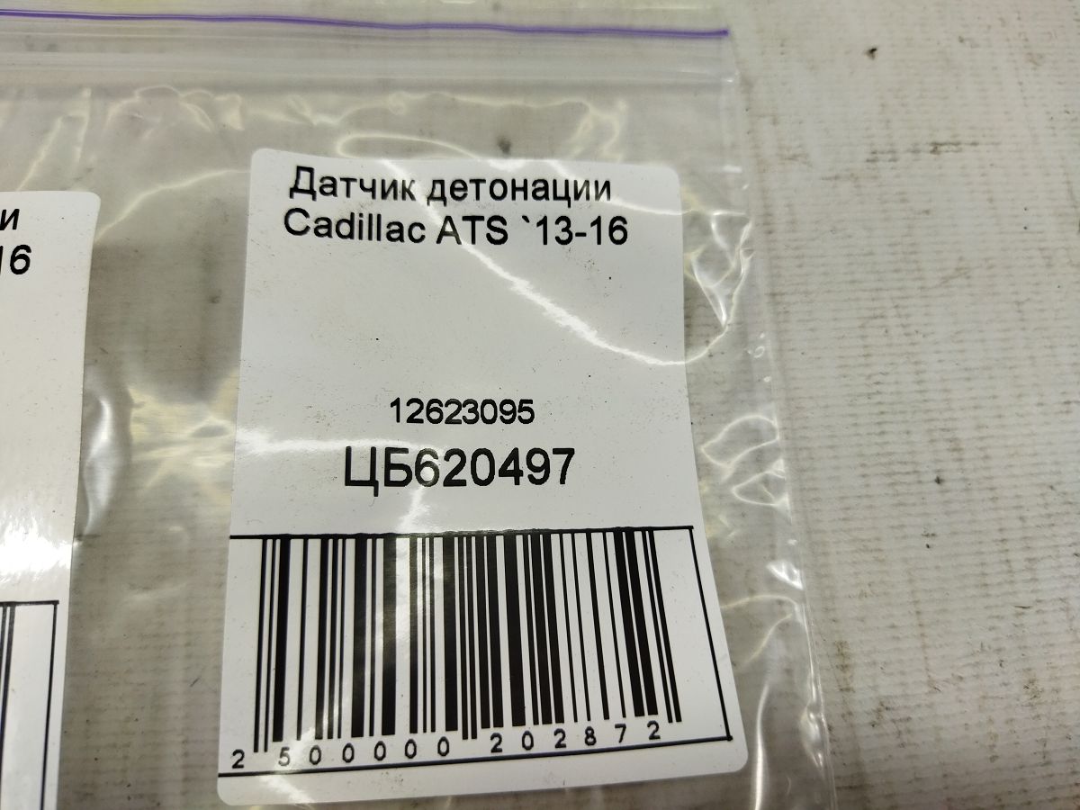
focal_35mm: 27
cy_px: 405
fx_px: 842
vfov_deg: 51.4
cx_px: 540
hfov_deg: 65.3
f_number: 1.79
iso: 100
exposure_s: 1/231
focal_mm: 4.71
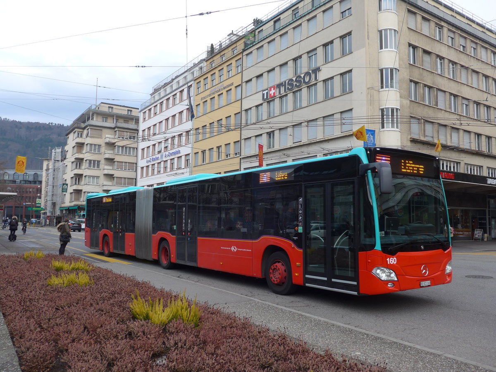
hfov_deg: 61.7
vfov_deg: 48.2
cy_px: 186
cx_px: 248
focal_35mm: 29
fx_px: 416
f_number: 2.8
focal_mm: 6
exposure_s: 1/400
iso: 80
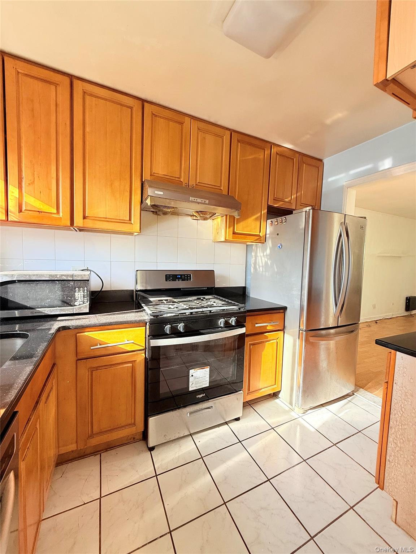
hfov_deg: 85.7
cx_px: 208
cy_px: 277
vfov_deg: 102.1
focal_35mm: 14
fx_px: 224
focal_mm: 2.22
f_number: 2.2
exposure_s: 1/99
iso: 125
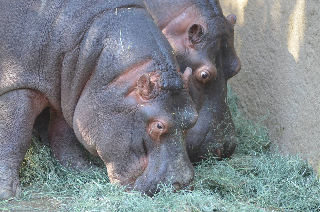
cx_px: 160
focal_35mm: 255
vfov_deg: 5.4
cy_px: 106
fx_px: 2262
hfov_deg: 8.1
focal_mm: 170
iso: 2800
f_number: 4.5
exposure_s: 1/500
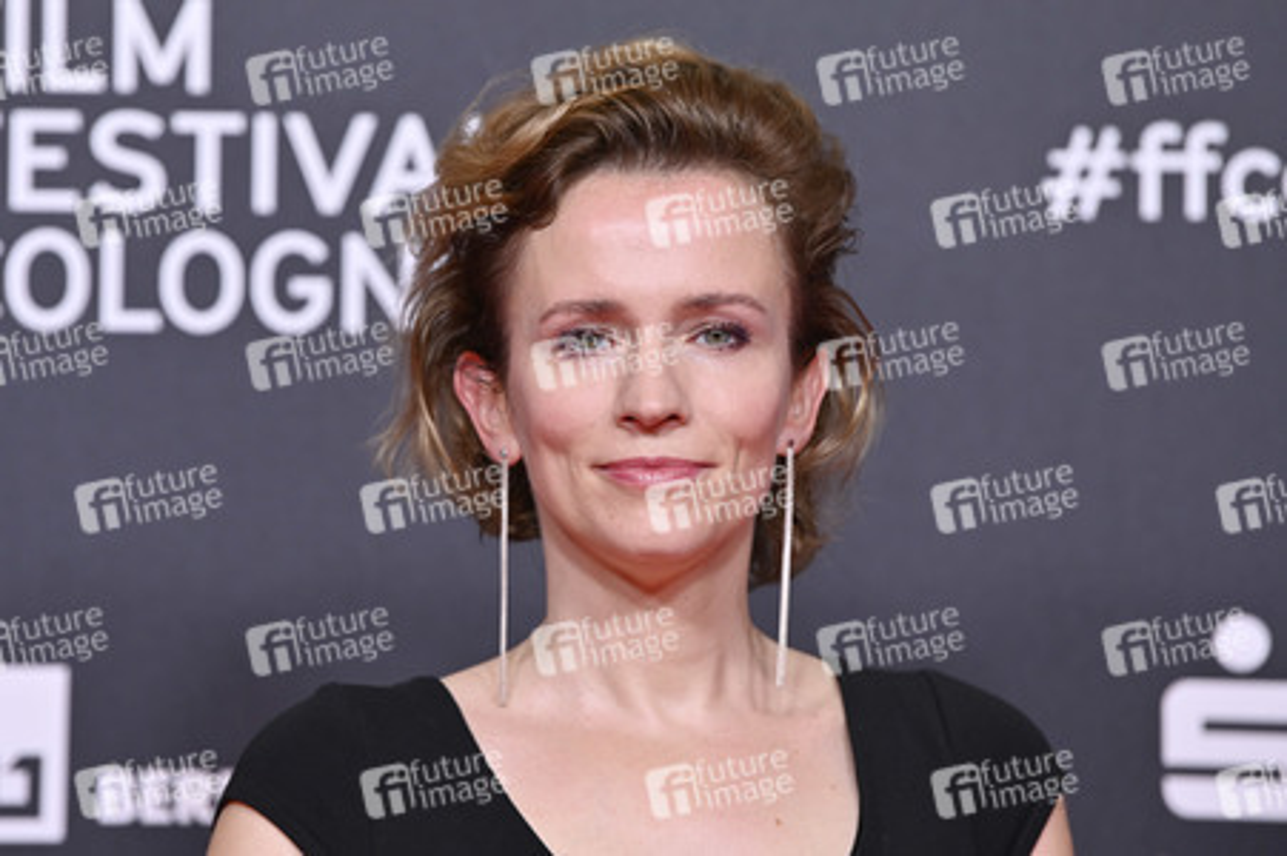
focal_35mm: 180
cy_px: 428
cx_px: 644
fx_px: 6430
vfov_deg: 7.6
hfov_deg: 11.4
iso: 640
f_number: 4
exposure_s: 1/200
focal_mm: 180
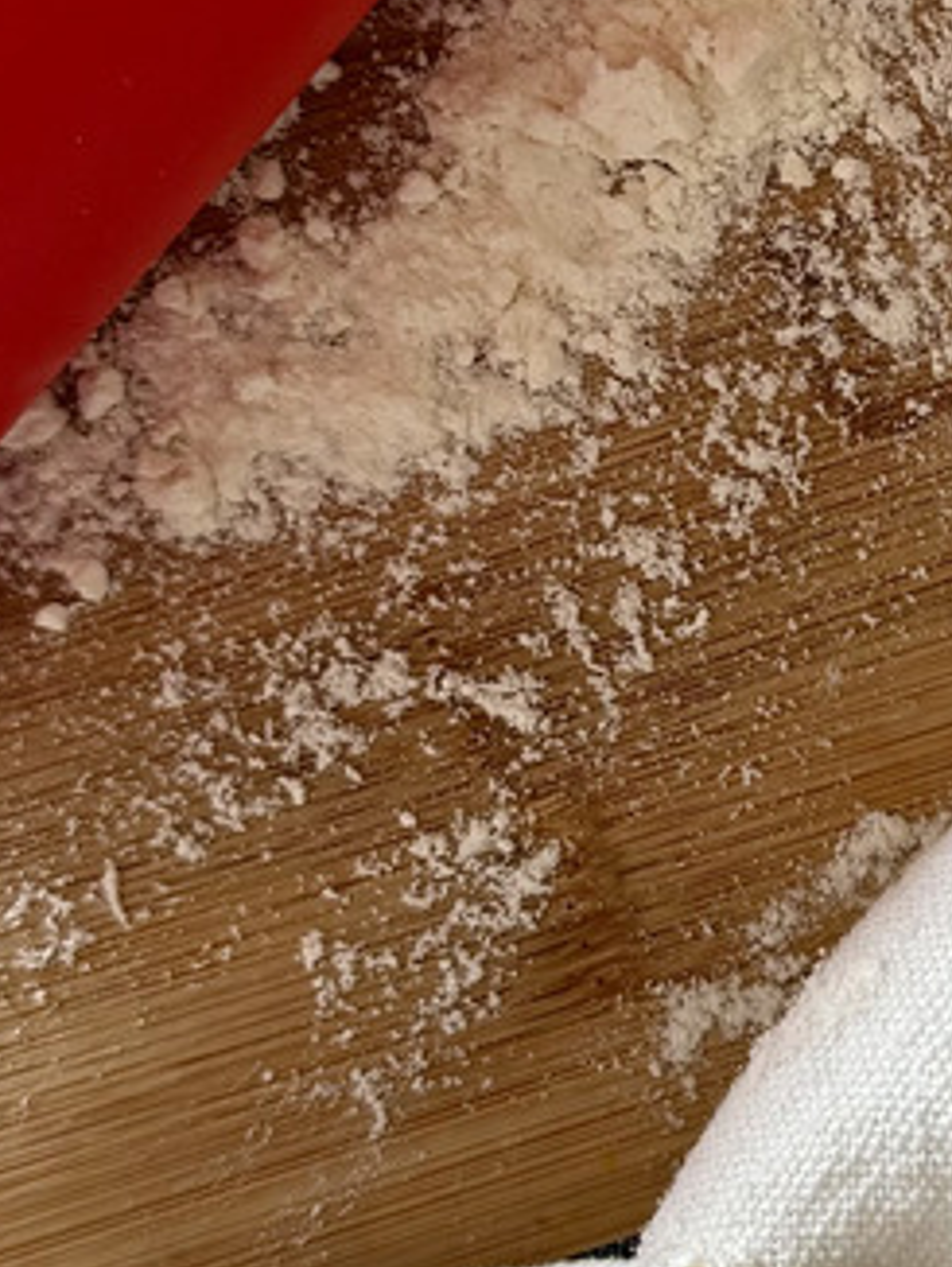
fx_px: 3589
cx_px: 1232
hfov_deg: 14.5
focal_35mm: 98
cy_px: 507
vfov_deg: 20.0
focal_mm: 6.76
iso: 100
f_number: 1.78
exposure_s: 1/121
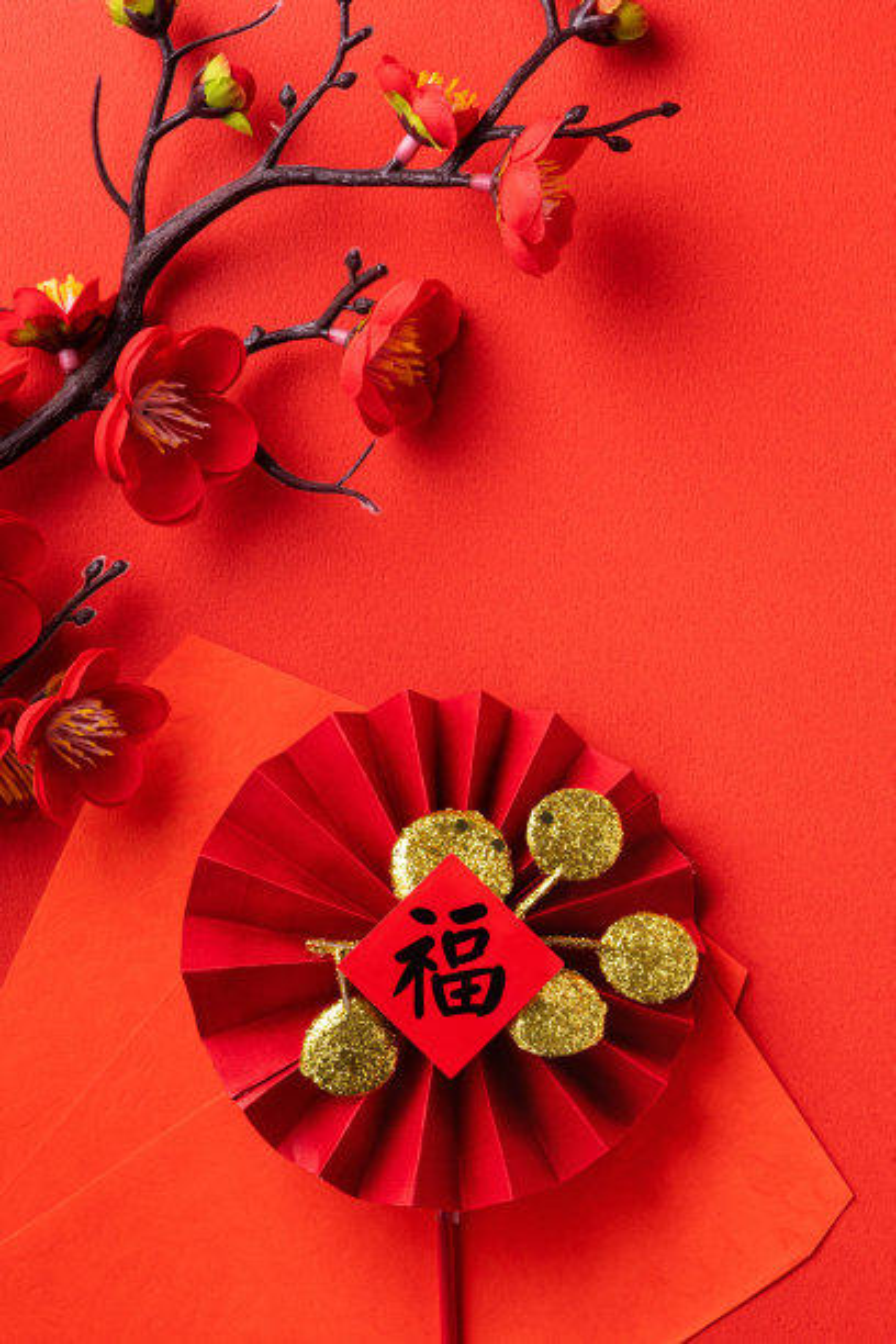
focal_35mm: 70
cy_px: 672
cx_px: 448
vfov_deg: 28.8
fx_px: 2613
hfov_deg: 19.5
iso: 100
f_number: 13
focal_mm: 70
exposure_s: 1/160
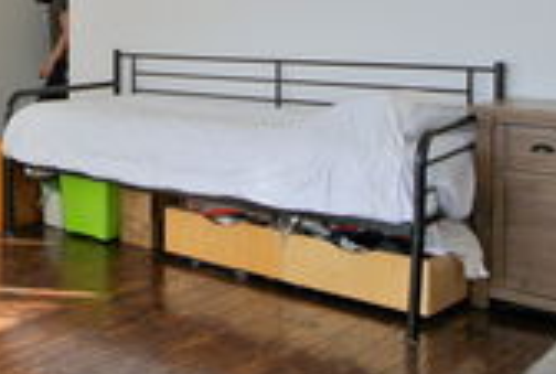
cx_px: -175
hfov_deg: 29.3
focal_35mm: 54
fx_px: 836
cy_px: 50
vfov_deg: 24.6
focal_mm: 7.3
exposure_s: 1/60
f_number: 5.6
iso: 100
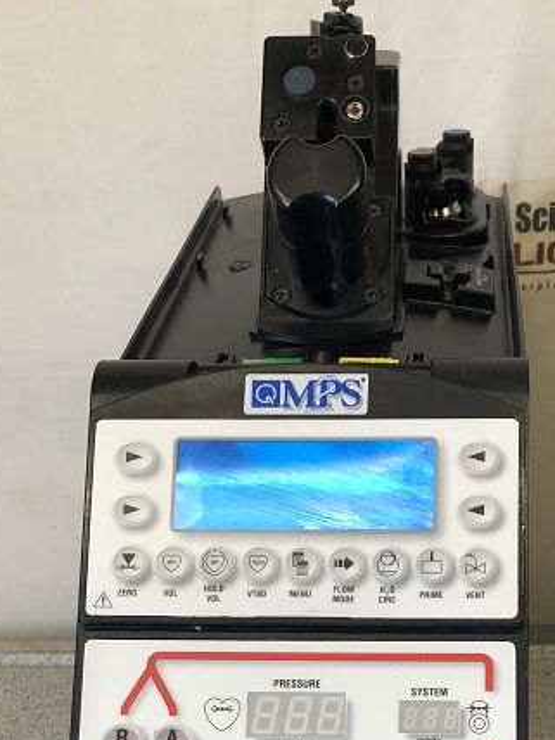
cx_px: 365
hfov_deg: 22.2
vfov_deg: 27.9
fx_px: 1411
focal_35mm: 66
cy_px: 719
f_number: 1.8
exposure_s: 1/120
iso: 32
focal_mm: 3.99
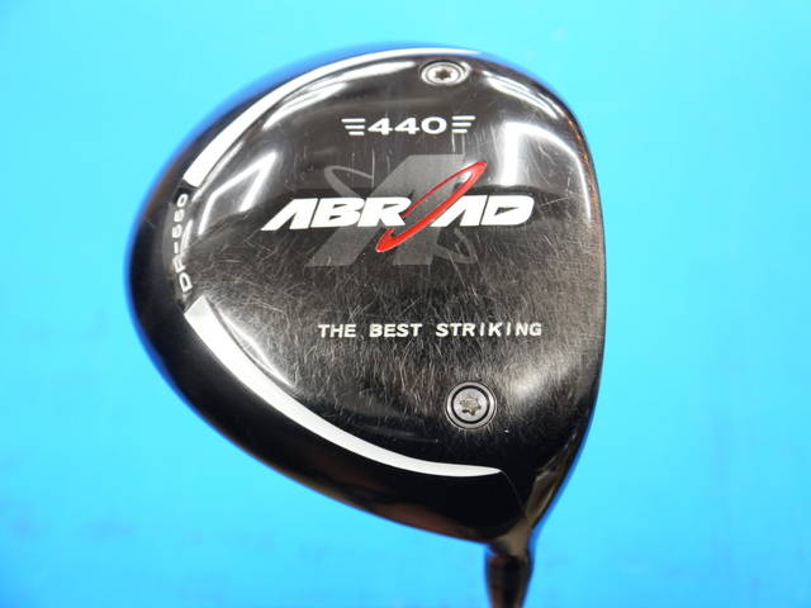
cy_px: 304
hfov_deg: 39.7
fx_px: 1125
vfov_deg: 30.3
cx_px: 406
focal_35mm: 48
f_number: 4.5
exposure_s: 1/80
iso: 800
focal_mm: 24
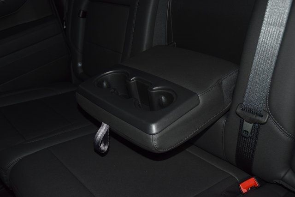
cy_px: 98
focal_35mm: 38
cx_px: 148
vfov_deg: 35.5
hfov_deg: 51.3
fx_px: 307
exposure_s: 1/125
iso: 900
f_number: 3.8
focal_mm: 25
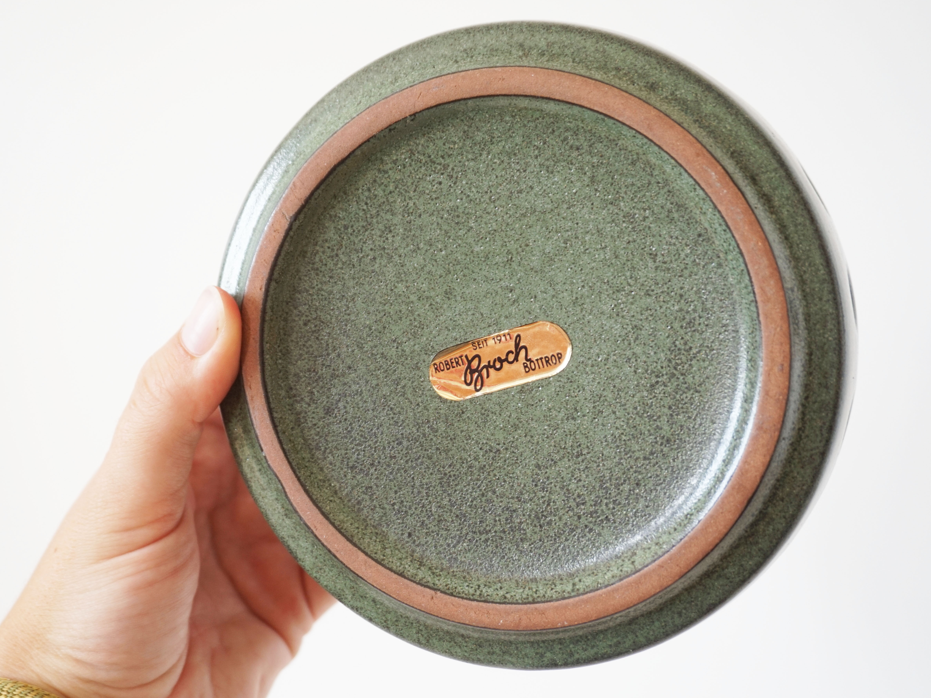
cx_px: 410
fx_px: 1156
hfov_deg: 43.8
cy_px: 350
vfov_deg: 33.6
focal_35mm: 43
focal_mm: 26
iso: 320
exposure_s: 1/60
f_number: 4.5
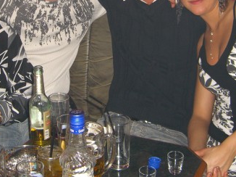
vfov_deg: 20.7
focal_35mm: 70
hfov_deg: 27.6
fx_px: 477
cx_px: 80
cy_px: 34
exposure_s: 1/60
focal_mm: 7.9
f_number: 2.8
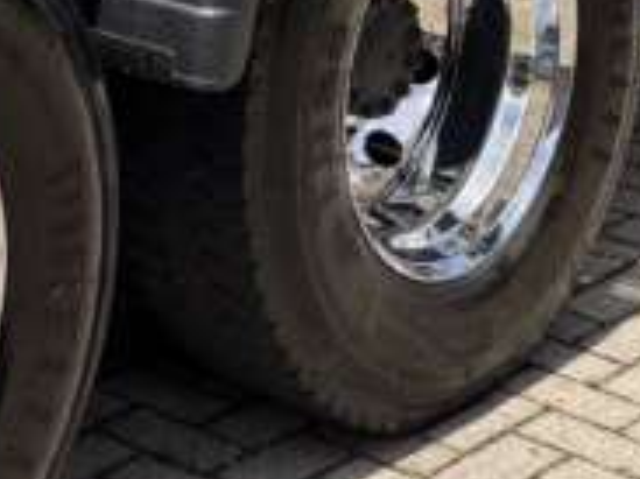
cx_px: 3
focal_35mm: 142
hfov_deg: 13.7
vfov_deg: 9.9
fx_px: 2624
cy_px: -399
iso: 80
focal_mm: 6.76
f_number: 1.78
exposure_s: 1/2907
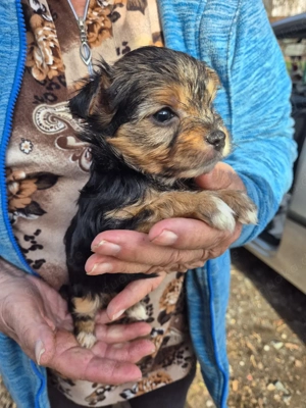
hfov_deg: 58.9
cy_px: 204
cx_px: 153
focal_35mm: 23
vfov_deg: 73.9
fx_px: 271
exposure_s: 1/500
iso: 25
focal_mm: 5.4
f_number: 1.8
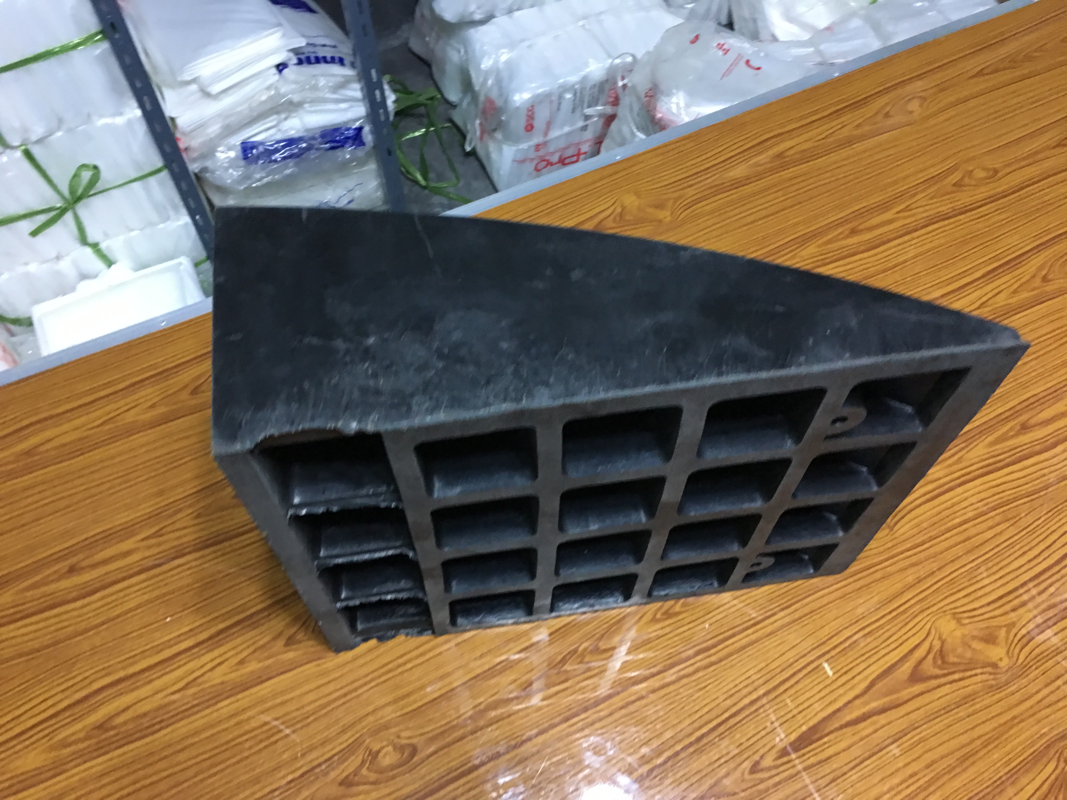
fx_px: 894
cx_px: 534
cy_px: 400
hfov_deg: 61.7
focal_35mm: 29
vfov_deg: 48.2
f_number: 2.2
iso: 80
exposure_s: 1/10
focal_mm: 4.15
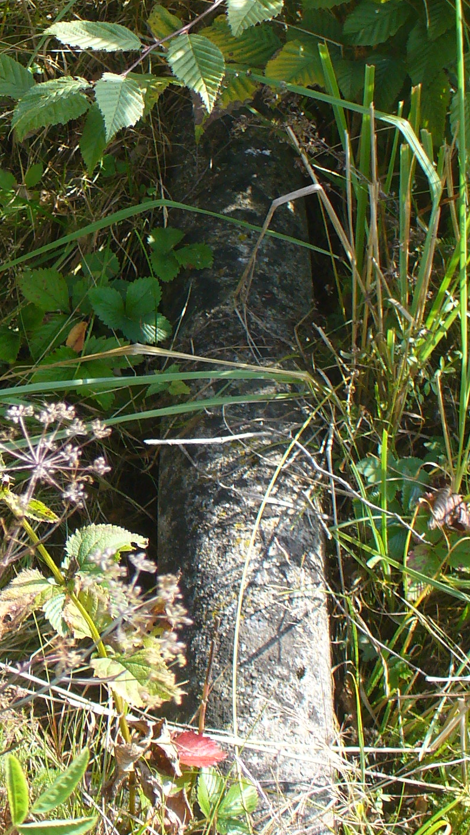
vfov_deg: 26.4
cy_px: 268
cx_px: -32
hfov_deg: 14.8
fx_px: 1773
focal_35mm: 80
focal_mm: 6.1
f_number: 2.8
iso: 80
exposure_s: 1/250
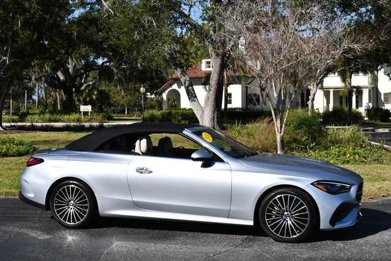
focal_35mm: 52
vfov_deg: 26.0
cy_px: 130
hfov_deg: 38.2
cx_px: 196
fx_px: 565
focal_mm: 26
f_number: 9
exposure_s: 1/320
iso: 100
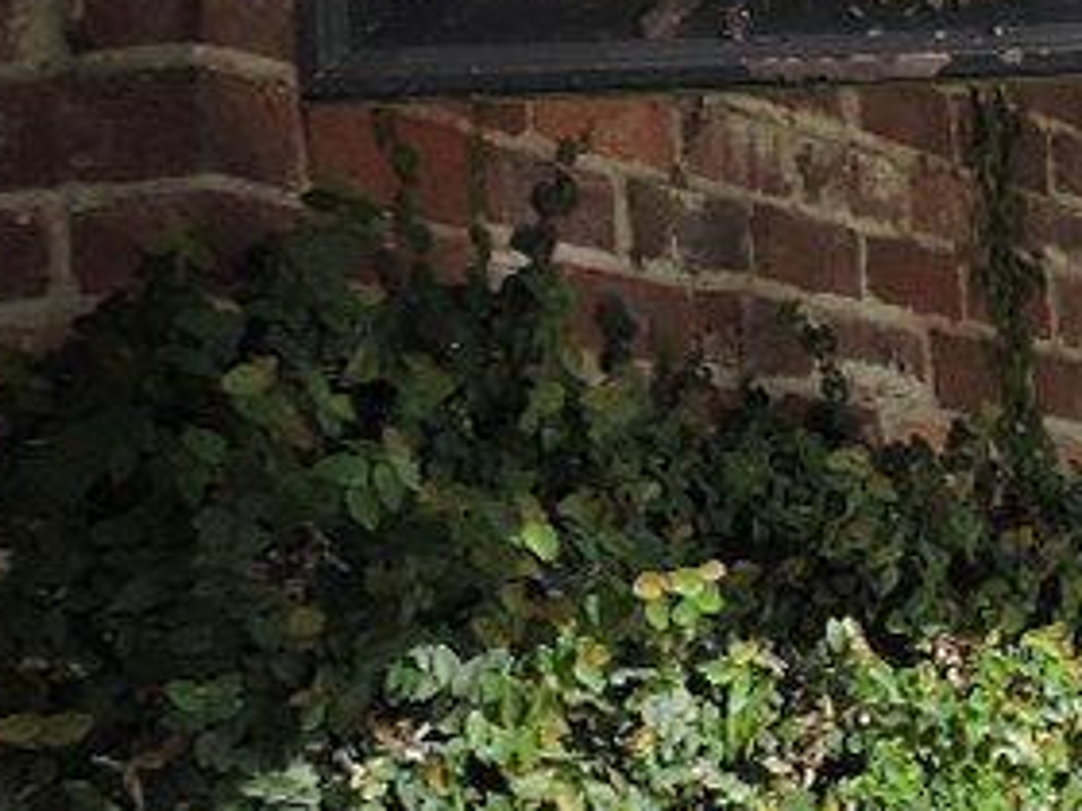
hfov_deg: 12.6
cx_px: 2168
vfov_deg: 10.8
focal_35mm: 137
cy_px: 653
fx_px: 4282
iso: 100
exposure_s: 1/500
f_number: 3.3
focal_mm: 4.3
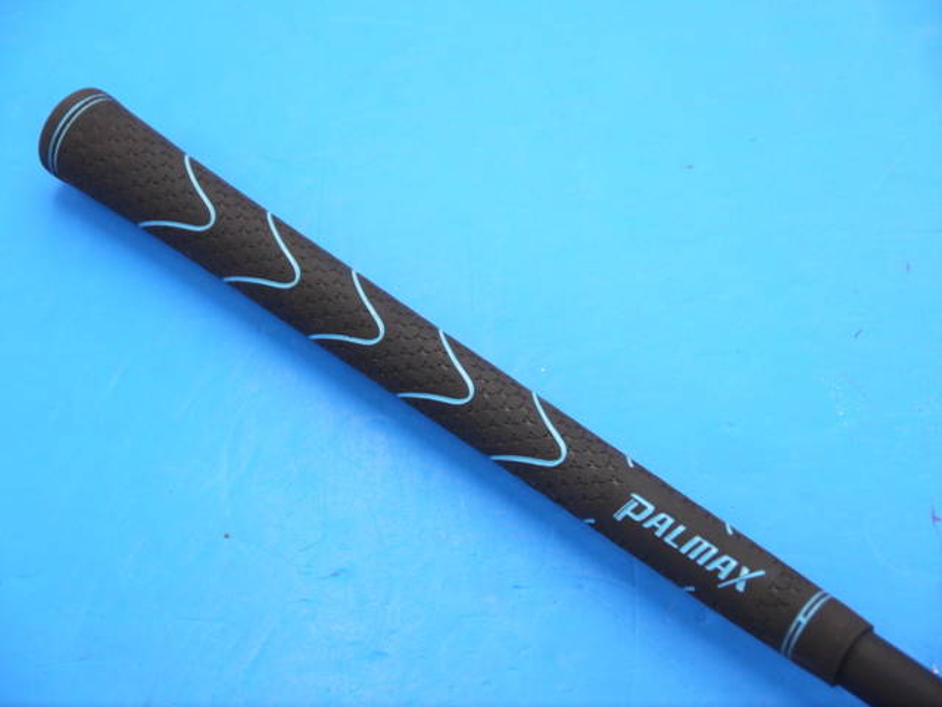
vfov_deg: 17.6
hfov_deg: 23.3
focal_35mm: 84
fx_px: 2286
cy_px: 354
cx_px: 471
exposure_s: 1/80
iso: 640
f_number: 5.6
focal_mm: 42
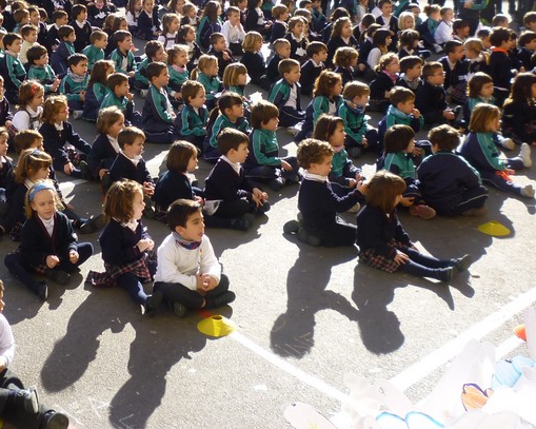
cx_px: 141
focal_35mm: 57
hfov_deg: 32.5
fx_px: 904
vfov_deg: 26.1
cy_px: 78
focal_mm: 5.2
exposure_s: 1/320
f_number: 3.3
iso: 80
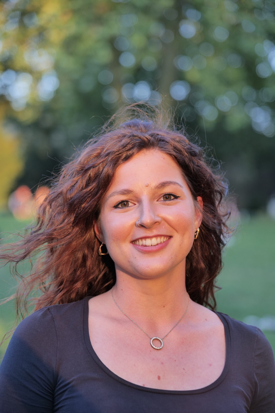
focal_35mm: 100
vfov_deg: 20.4
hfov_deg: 13.7
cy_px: 206
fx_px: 1146
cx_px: 138
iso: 640
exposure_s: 1/200
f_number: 4
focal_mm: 100
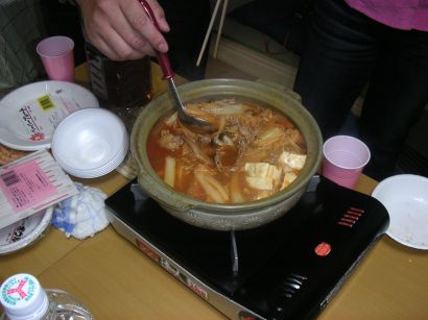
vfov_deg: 37.7
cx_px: 214
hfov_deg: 49.0
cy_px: 160
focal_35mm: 38
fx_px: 470
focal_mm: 6
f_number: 2.8
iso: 160
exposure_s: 1/45
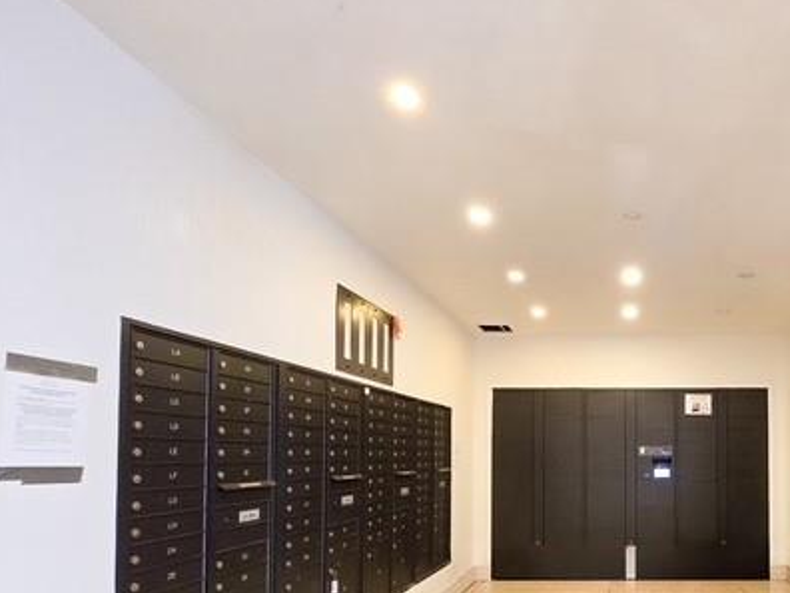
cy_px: 437
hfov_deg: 71.2
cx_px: 630
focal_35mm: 21
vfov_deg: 60.3
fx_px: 479
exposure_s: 1/60
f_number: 2.2
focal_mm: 2.2
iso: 640
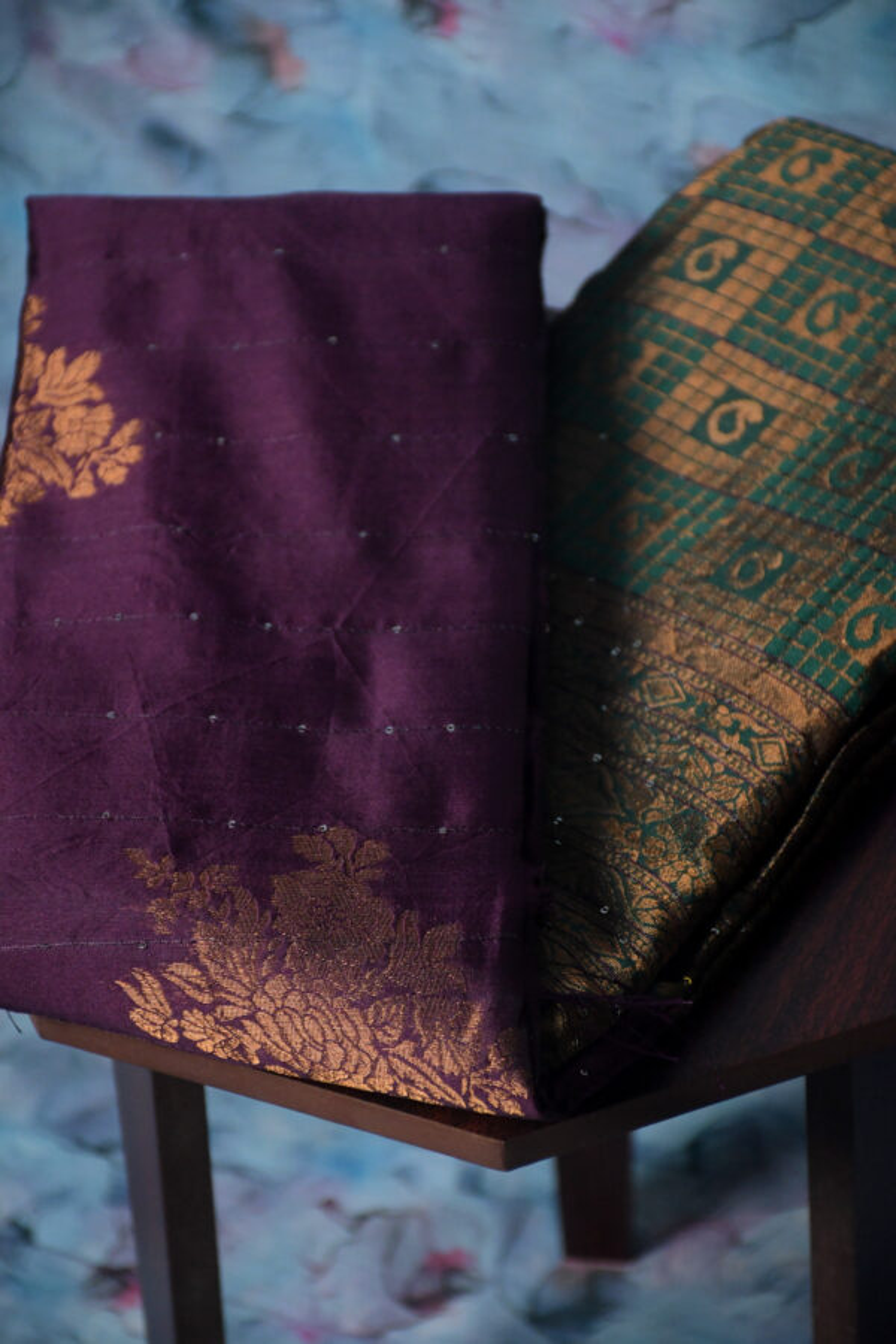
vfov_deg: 13.1
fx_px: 5861
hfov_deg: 8.7
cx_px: 448
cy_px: 672
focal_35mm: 157
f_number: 5.6
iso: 2000
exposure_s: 1/160
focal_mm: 105
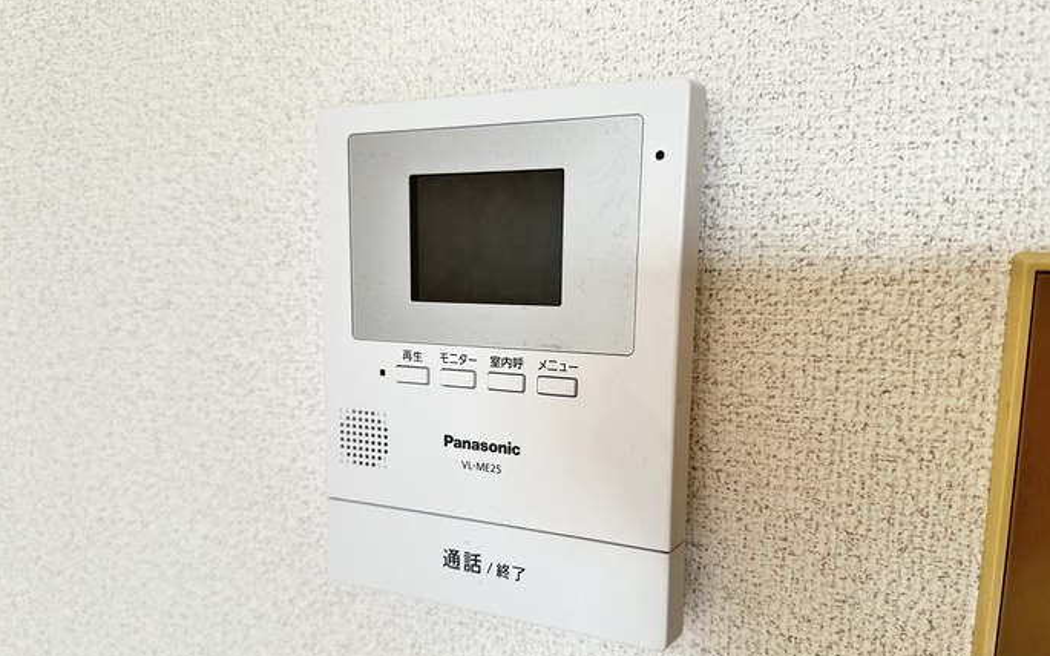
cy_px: 381
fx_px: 744
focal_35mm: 26
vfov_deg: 47.4
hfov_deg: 70.4
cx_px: 523
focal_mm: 6.86
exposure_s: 1/69
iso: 250
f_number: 1.78
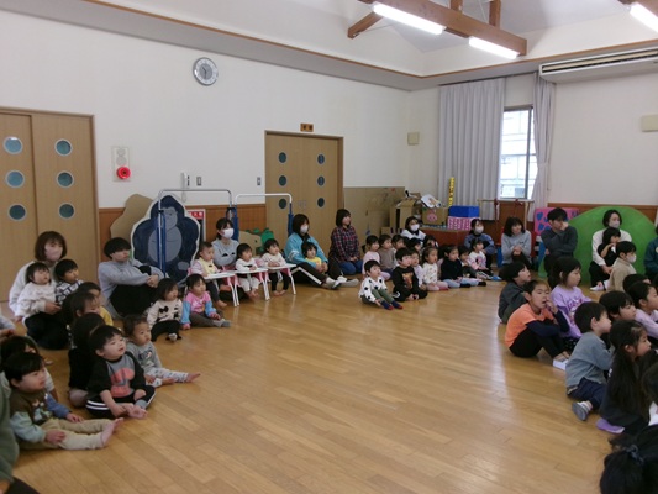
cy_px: 247
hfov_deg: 63.4
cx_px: 329
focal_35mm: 28
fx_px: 532
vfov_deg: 49.8
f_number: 3.9
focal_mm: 5.1
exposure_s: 1/34
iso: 219
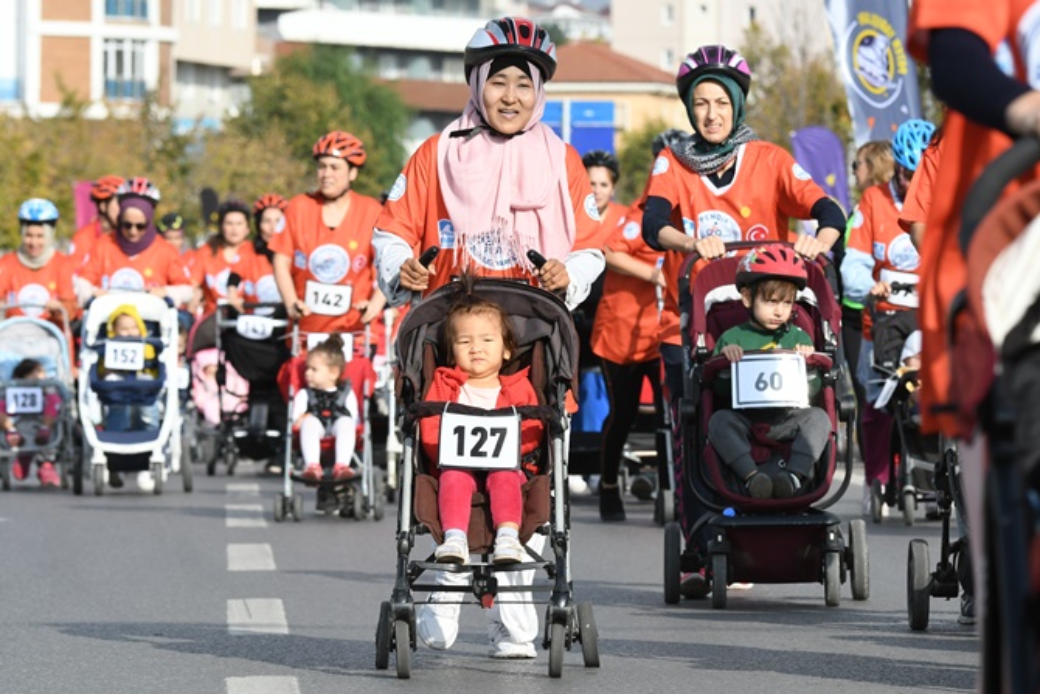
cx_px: 520
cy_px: 347
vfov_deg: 4.7
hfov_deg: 7.0
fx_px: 8451
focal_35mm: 292
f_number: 10
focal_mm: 195
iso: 640
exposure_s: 1/1000
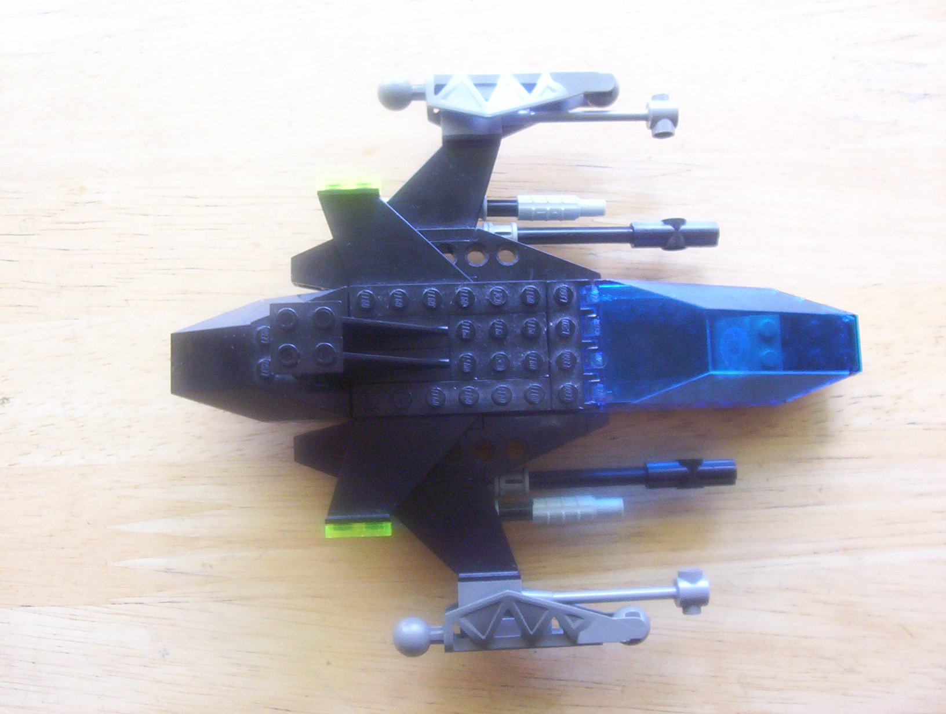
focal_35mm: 43
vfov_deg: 33.7
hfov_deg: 43.8
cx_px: 473
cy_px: 357
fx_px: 1178
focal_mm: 5.77
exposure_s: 1/31.6
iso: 200
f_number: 2.73
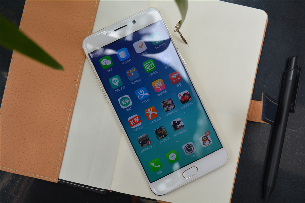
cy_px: 102
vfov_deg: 28.1
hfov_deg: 41.1
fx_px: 407
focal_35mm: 48
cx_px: 152
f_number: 5.6
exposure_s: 1/80
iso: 100
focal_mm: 32
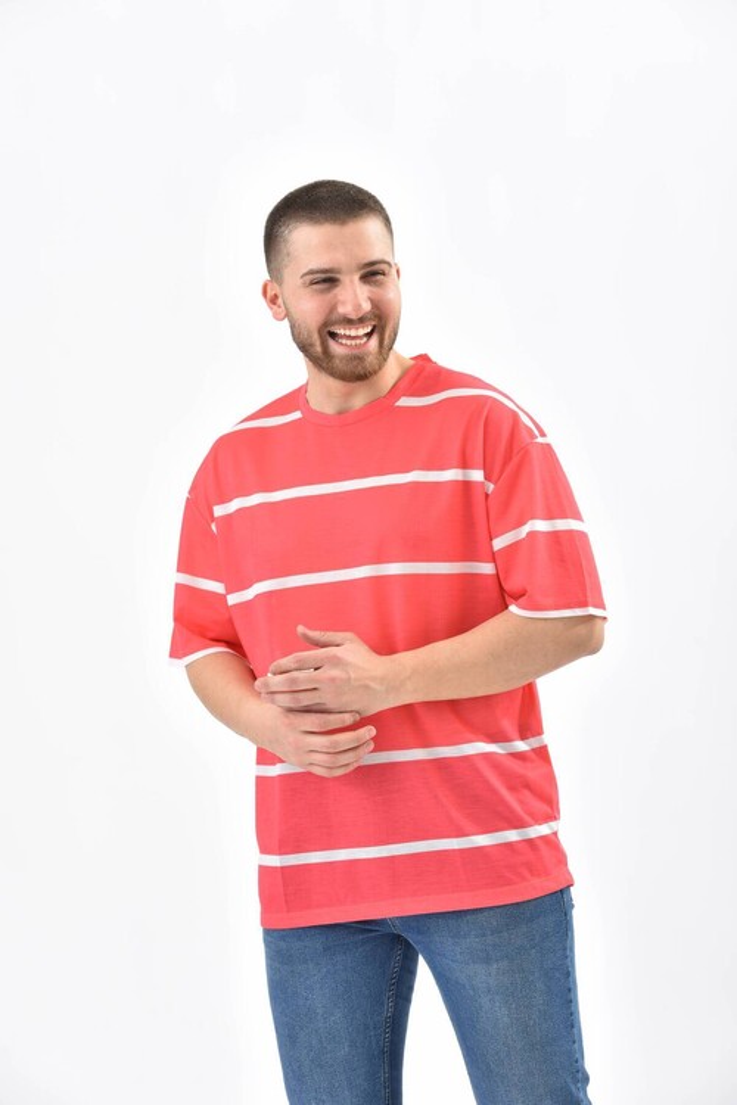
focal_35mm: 100
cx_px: 368
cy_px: 552
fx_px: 3071
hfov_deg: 13.7
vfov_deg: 20.4
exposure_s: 1/160
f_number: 7.1
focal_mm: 100
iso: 100
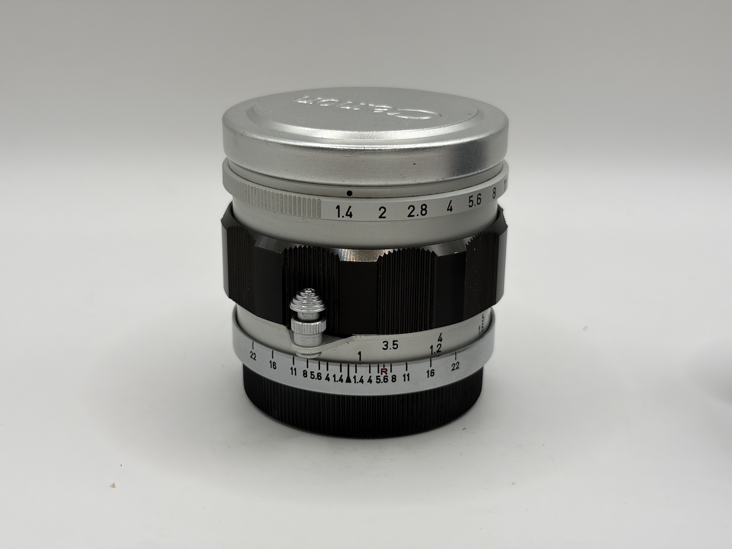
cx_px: 366
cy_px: 274
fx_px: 1100
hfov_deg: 36.8
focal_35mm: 52
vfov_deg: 28.0
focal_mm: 5.96
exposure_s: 1/232
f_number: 1.6
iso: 32
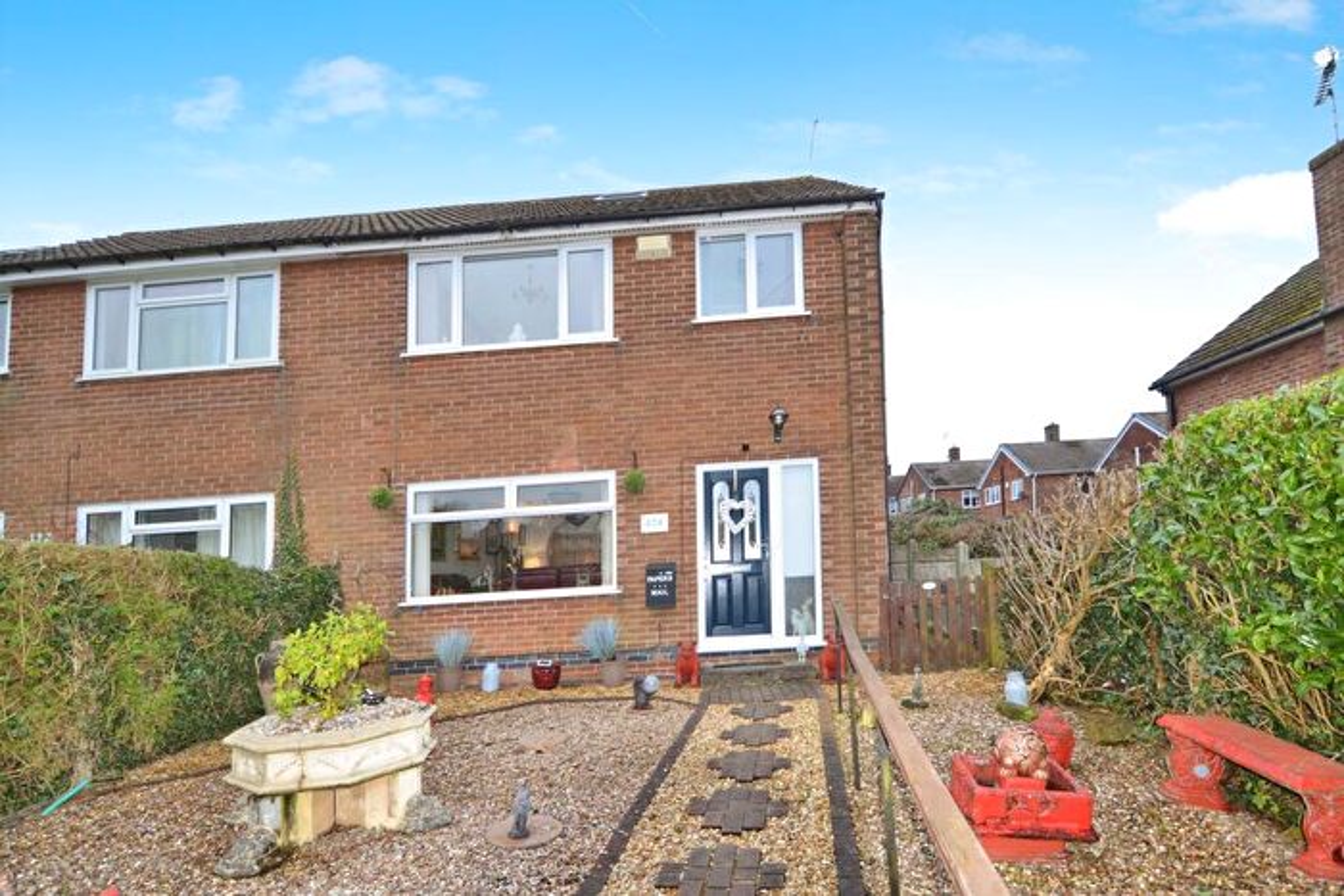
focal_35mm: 16
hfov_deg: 95.0
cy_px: 448
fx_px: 616
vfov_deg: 72.1
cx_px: 672
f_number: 4
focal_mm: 11
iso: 400
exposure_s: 1/80
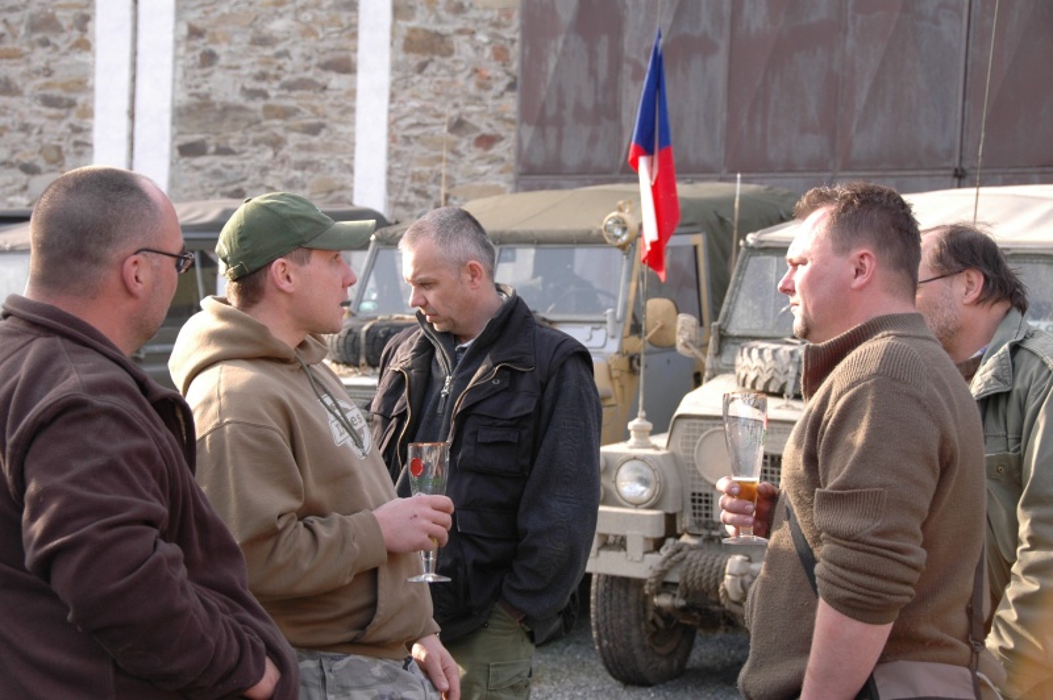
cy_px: 350
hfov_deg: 24.2
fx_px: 2455
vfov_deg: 16.2
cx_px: 526
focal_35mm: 84
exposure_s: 1/160
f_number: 6.3
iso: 320
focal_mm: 56
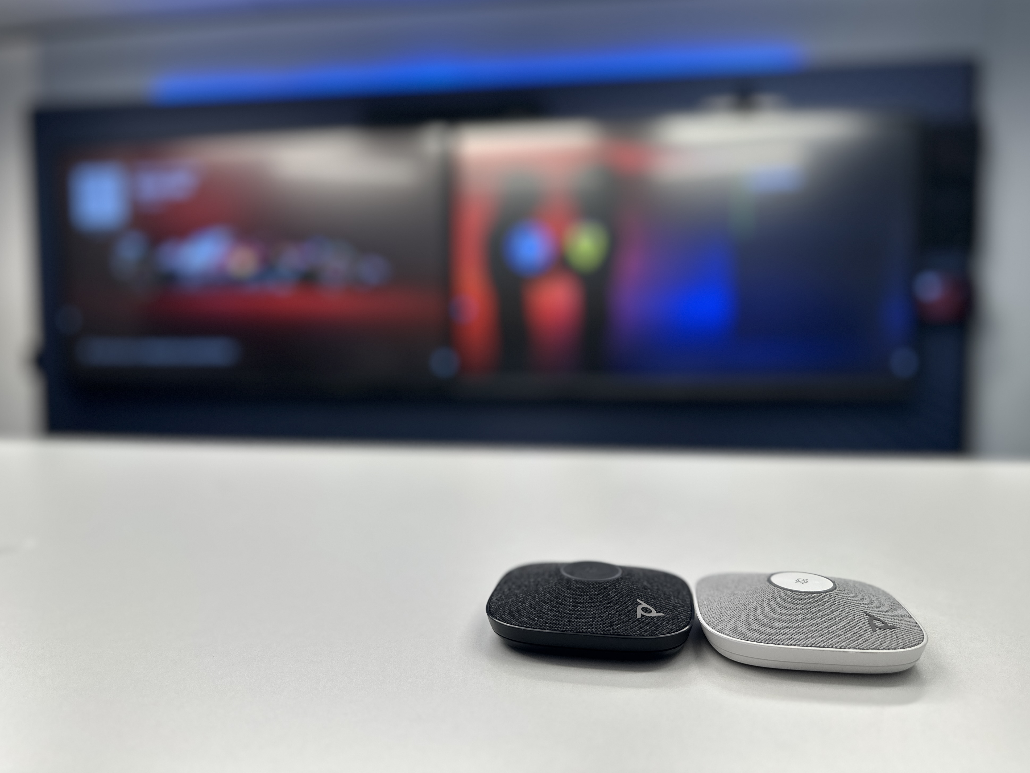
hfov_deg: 69.4
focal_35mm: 25
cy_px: 372
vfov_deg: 54.9
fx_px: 744
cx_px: 511
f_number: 1.78
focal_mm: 6.86
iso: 64
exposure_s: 1/133
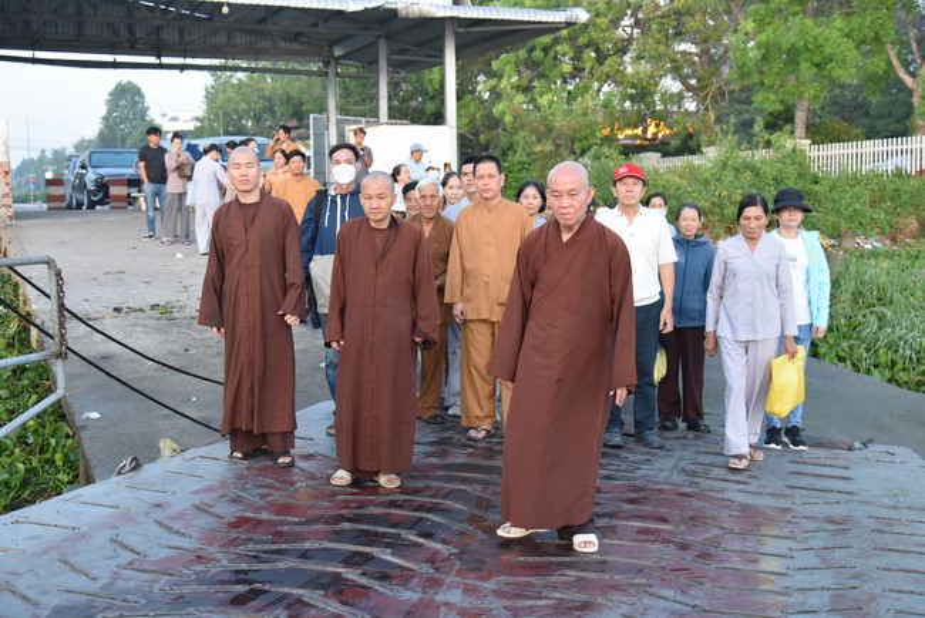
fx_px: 1131
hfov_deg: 44.5
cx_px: 462
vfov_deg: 30.5
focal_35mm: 44
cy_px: 309
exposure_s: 1/60
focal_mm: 44
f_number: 4
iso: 1600
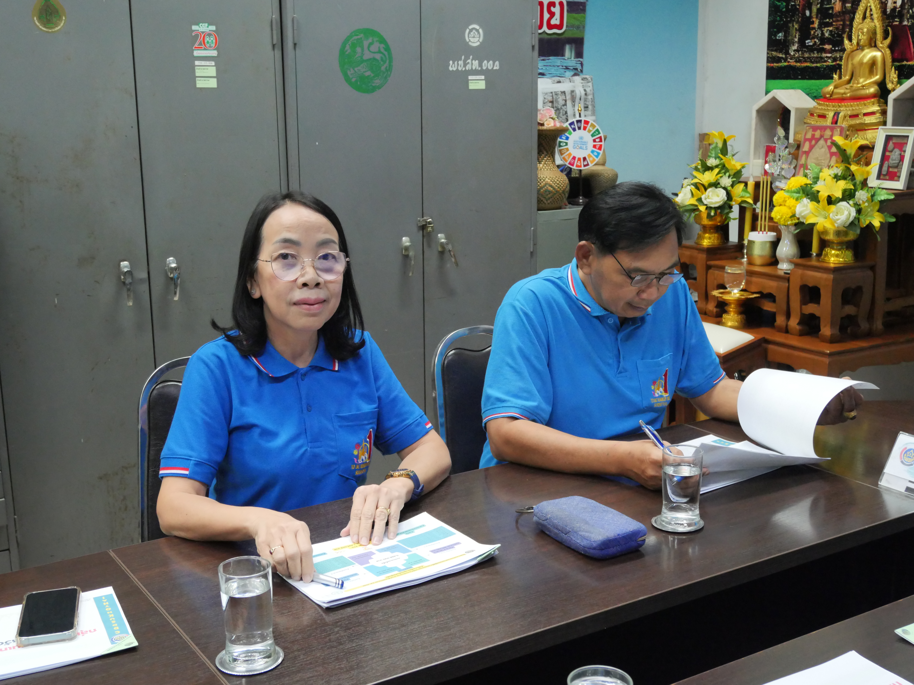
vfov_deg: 32.9
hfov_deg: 42.9
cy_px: 342
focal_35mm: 44
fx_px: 1162
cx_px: 457
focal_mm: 22
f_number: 4.8
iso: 3200
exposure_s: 1/60
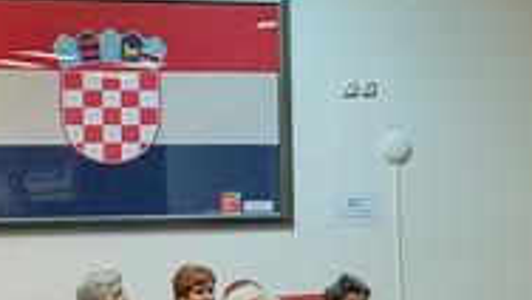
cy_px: 238
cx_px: 699
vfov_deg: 9.7
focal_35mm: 125
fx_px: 1764
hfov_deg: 16.2
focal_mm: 5.52
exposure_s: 1/50
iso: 585
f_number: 1.9
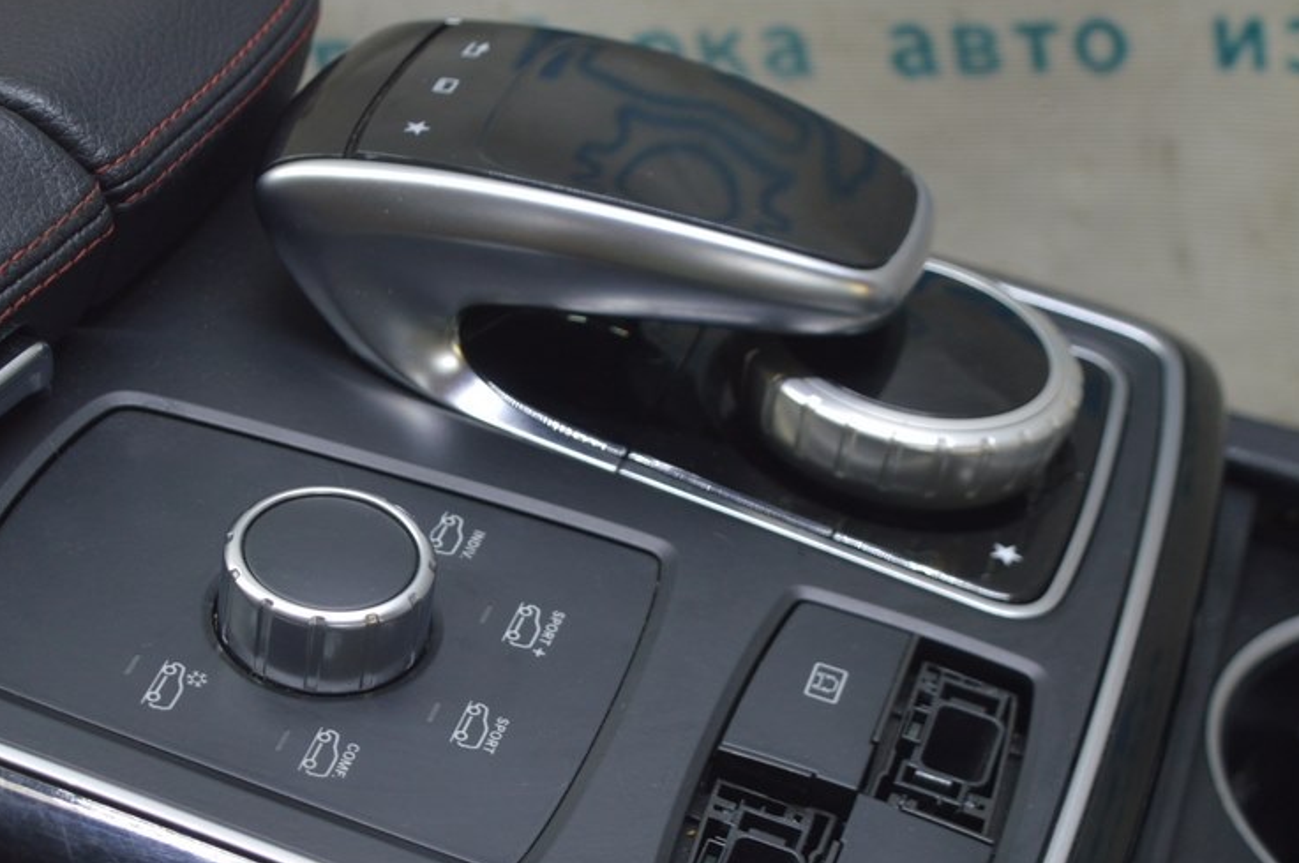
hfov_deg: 21.2
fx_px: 3460
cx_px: 445
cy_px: 550
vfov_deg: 14.2
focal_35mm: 96
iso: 400
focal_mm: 46
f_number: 5.6
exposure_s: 1/20
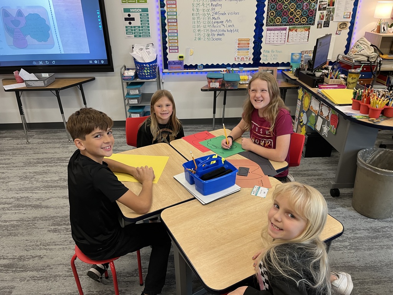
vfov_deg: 53.1
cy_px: 148
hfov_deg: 67.3
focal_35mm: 26
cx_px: 196
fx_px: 295
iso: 125
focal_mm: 5.1
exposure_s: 1/60
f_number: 1.6
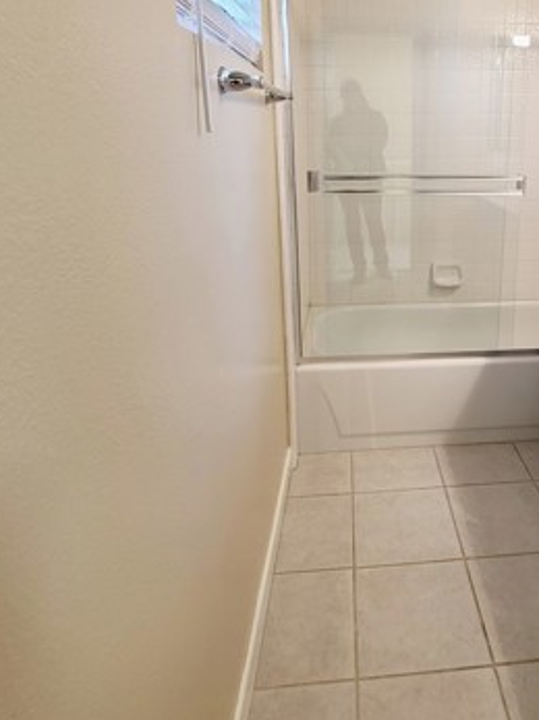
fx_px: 499
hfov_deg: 54.2
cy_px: 230
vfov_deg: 69.2
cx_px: 402
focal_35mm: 24
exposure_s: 1/60
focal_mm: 2.2
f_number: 2.2
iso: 125
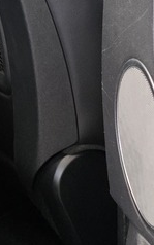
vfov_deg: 18.4
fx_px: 704
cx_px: -127
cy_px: -73
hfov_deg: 11.5
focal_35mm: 105
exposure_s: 1/100
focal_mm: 6.25
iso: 200
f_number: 1.7
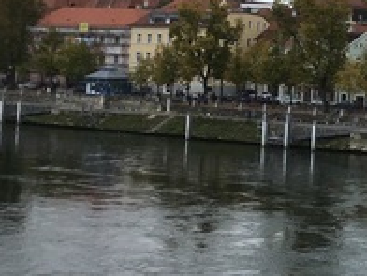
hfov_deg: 19.6
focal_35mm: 93
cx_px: 458
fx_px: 986
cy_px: 13
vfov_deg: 15.7
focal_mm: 3.3
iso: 25
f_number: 2.4
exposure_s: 1/525
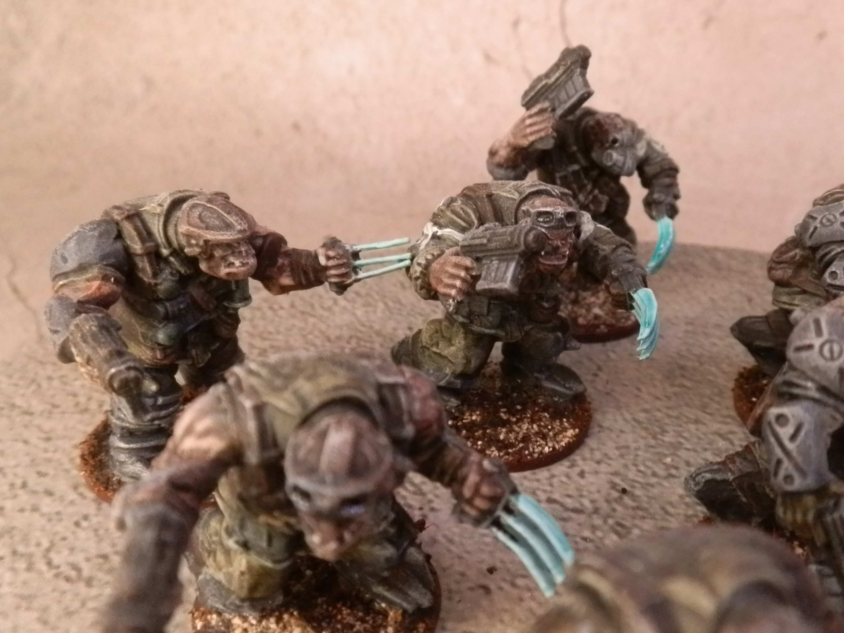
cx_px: 518
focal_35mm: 37
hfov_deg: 49.7
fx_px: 902
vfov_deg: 38.7
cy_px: 318
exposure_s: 1/80
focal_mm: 5
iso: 400
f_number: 3.1
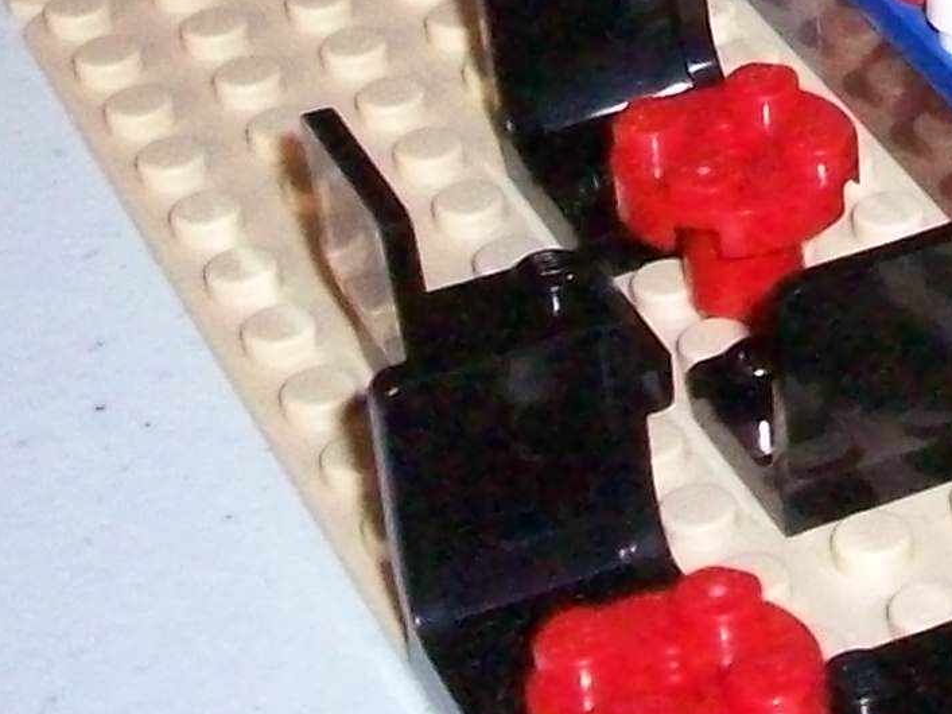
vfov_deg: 8.9
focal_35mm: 160
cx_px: 1495
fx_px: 4400
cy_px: -489
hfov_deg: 11.7
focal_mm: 6.2
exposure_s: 1/128
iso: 400
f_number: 2.8
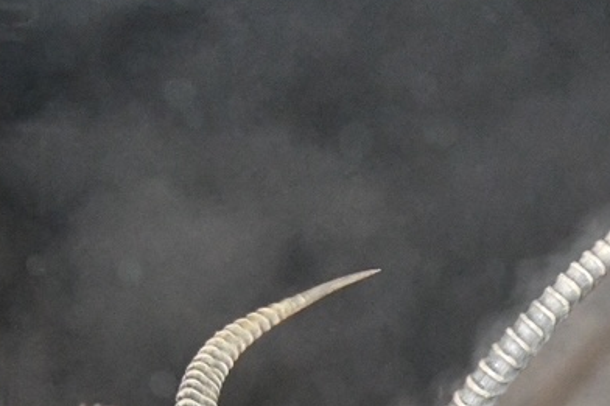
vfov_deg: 13.1
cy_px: 641
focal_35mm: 98
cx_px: 549
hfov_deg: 20.4
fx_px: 1660
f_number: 2.8
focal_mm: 20
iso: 10000
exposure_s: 1/125
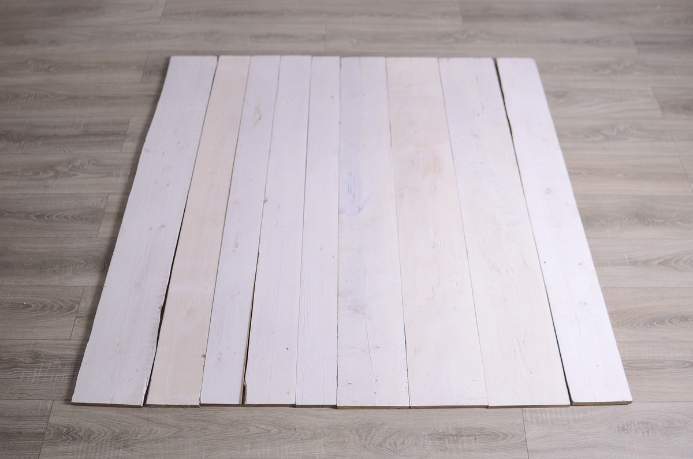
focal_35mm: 36
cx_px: 346
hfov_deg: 53.2
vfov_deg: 36.7
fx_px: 692
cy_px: 230
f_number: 4
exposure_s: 1/100
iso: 250
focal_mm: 24
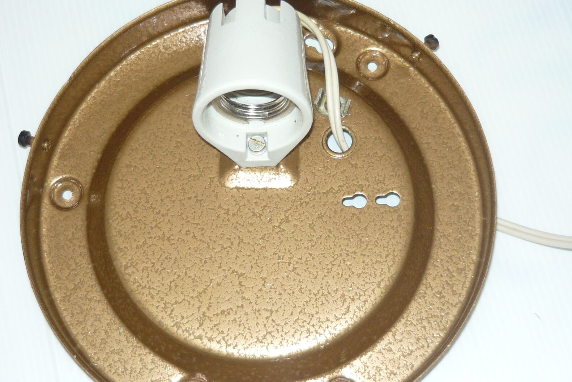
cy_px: 204
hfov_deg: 32.9
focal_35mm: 61
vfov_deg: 22.3
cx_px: 286
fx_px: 969
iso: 100
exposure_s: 1/30
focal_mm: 6
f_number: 2.9
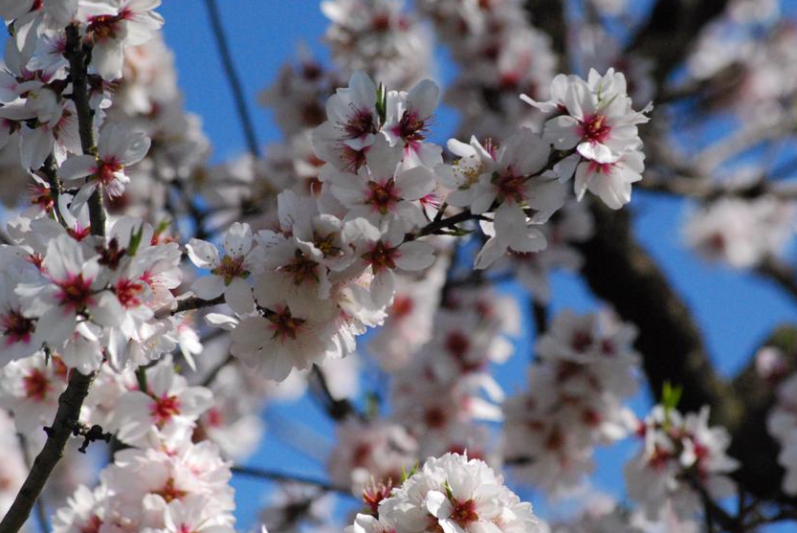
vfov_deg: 3.7
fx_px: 8176
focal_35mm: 369
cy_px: 289
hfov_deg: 5.6
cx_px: 432
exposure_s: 1/4000
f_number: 9
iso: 1600
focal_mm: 200
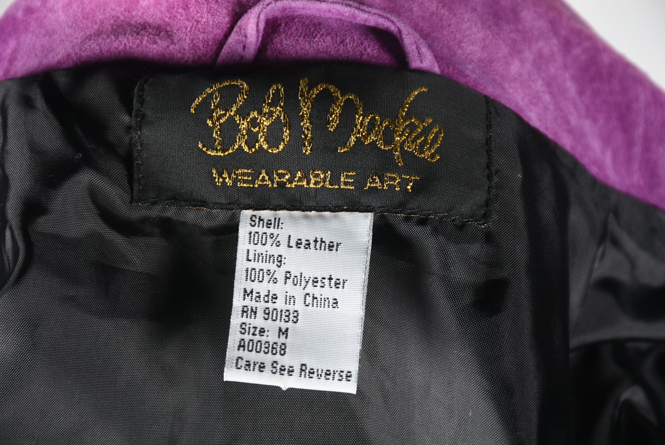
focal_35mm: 210
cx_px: 332
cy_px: 222
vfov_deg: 6.6
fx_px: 3882
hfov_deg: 9.8
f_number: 10
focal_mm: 140
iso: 200
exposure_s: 1/125
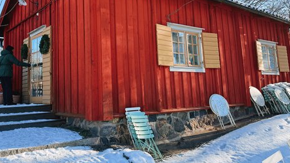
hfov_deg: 57.2
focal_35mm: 34
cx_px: 106
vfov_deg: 34.4
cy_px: 55
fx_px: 262
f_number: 1.78
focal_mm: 6.76
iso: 100
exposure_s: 1/1271
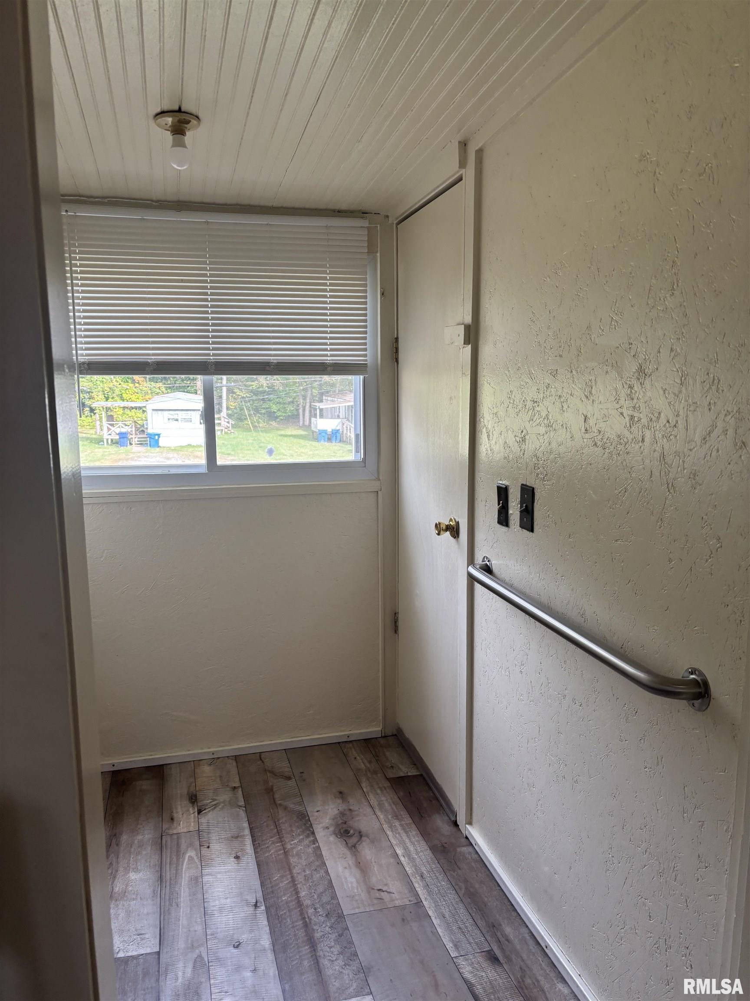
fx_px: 751
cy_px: 500
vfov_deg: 67.3
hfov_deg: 53.1
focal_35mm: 26
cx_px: 375
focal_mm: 5.96
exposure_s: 1/120
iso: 80
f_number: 1.6
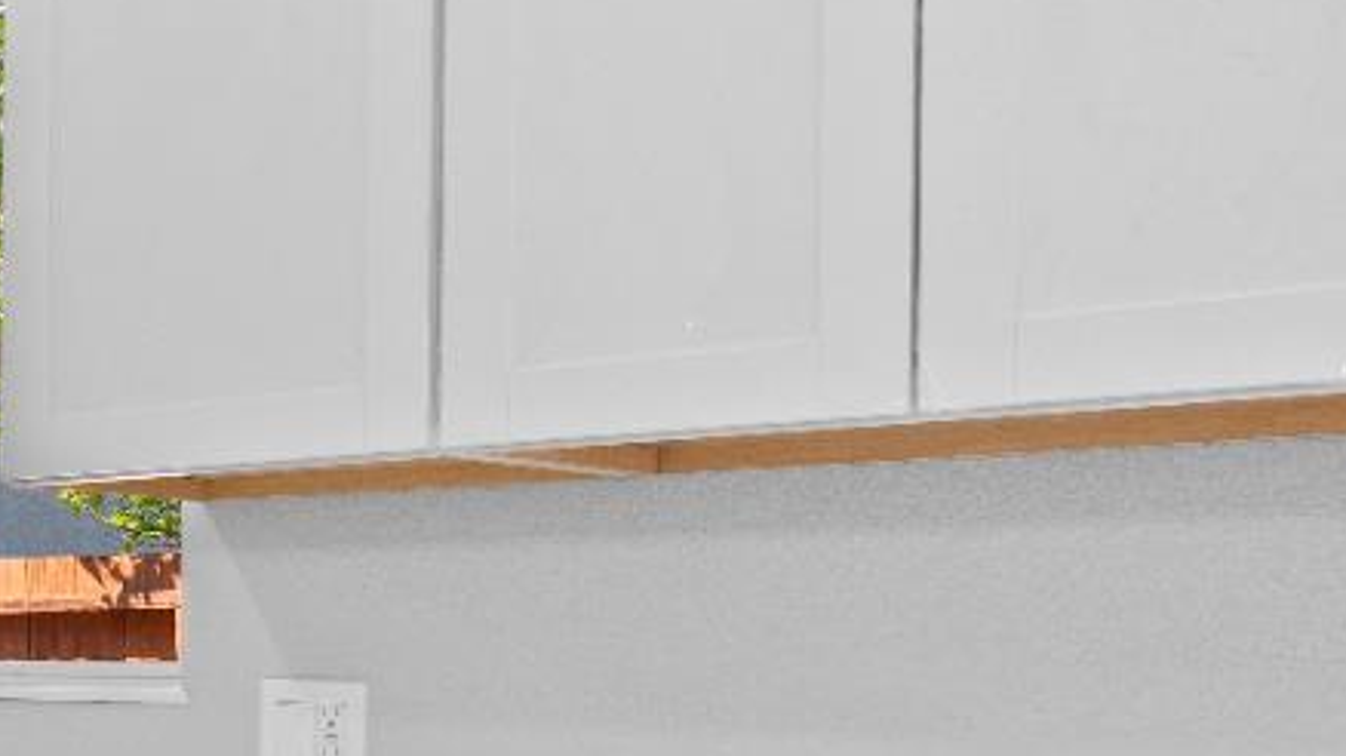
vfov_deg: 19.4
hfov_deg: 26.1
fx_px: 2176
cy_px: 679
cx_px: -627
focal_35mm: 61
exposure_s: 1/15
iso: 200
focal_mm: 17
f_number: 9
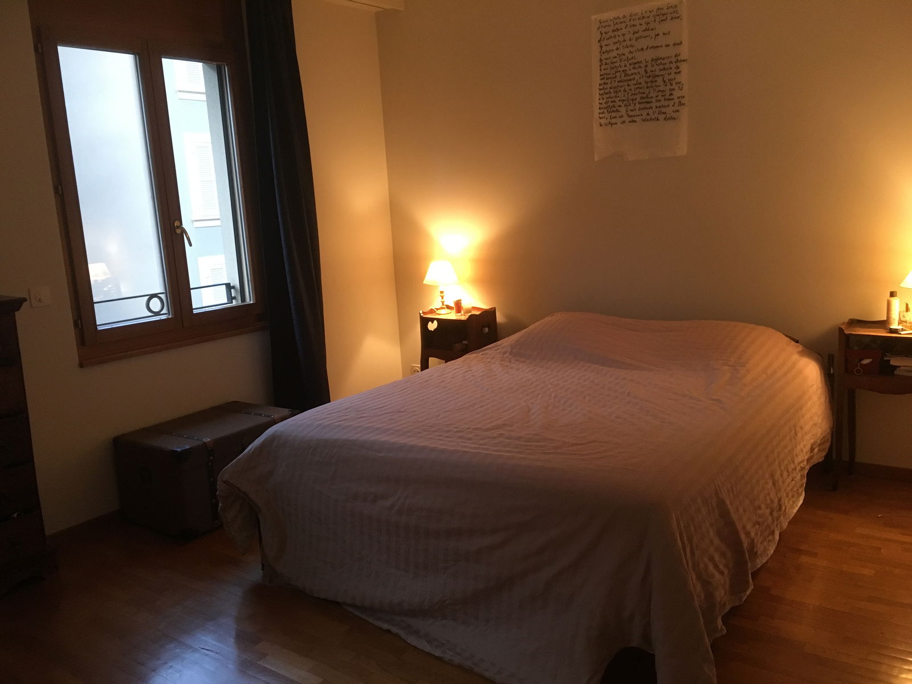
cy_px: 342
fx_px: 764
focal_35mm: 29
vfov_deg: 48.2
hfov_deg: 61.7
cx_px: 456
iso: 250
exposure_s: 1/33
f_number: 2.2
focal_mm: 4.15
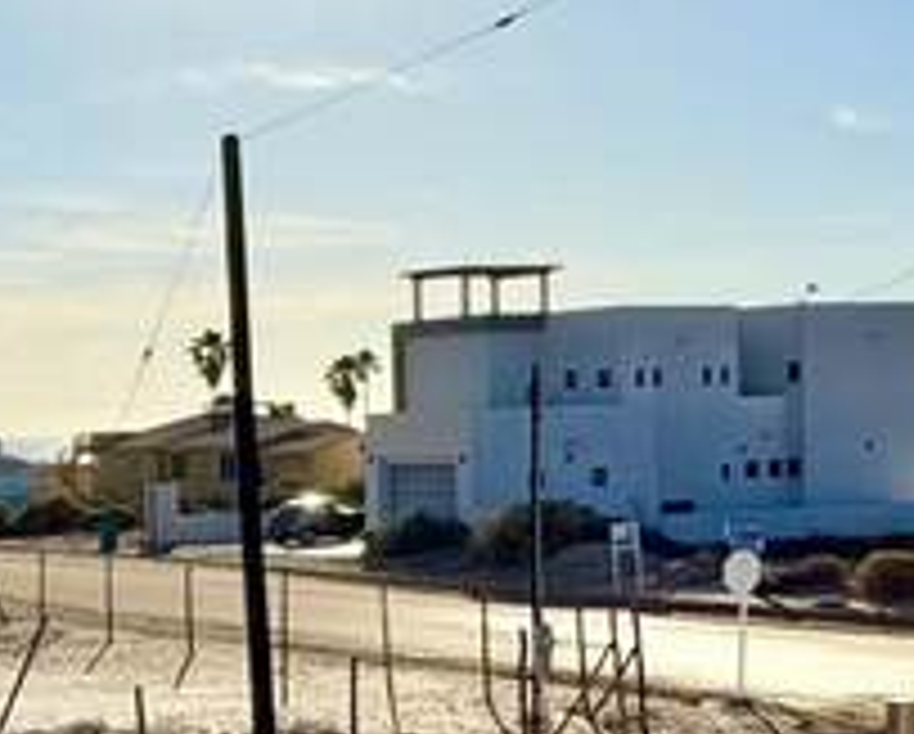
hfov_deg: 20.4
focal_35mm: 86
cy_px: 536
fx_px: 2330
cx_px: -261
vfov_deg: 17.8
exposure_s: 1/4630
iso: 32
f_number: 2.2
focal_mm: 2.22
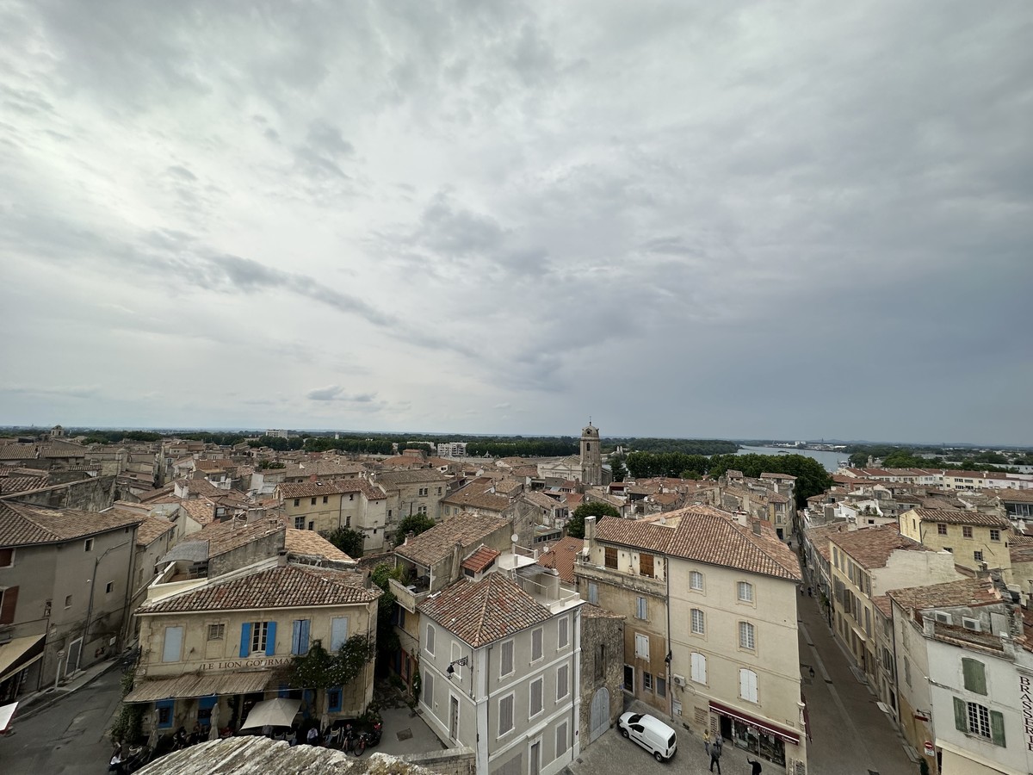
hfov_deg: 102.1
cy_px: 388
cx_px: 516
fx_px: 418
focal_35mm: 14
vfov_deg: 85.7
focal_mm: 2.22
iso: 50
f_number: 2.2
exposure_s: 1/4132
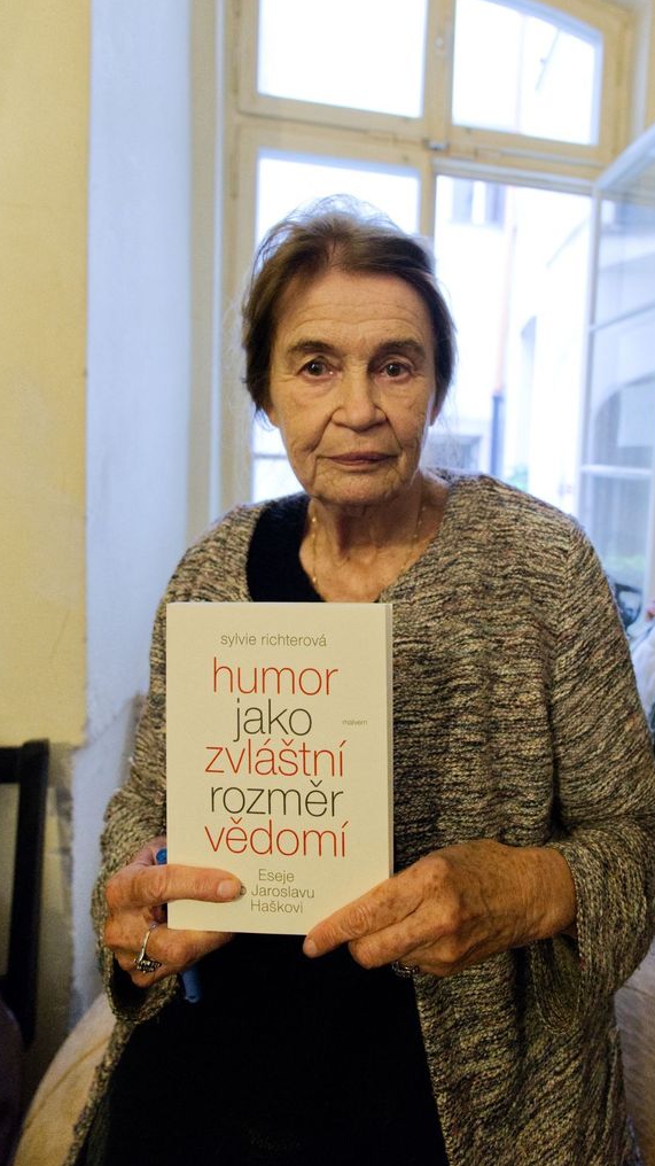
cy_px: 585
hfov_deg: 58.1
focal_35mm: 19
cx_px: 283
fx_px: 587
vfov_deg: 89.6
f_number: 4
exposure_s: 1/125
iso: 6400
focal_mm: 18
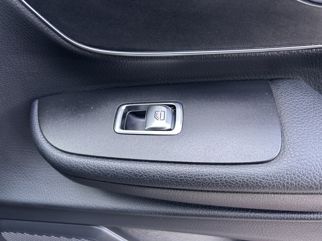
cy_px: 120
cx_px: 161
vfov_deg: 53.1
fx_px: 242
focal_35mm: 26
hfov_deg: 67.3
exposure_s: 1/61
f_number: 1.5
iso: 125
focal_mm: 5.7
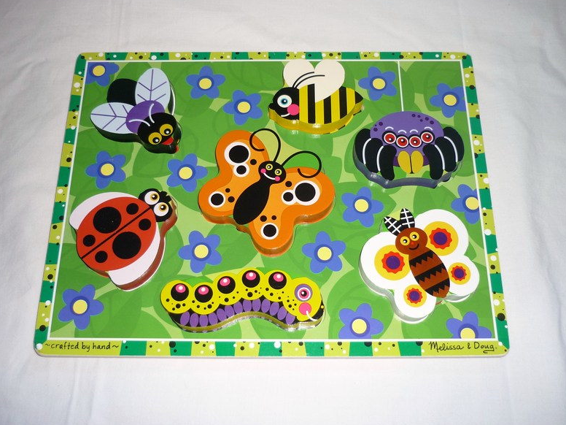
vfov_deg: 41.8
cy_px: 209
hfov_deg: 54.0
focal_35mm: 34
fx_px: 556
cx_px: 277
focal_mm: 5.5
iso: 100
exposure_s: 1/30
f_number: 2.8
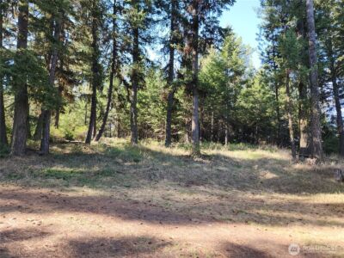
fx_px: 229
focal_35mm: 23
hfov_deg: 73.9
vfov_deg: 58.9
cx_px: 172
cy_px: 129
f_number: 1.8
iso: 20
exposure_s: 1/193
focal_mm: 5.4
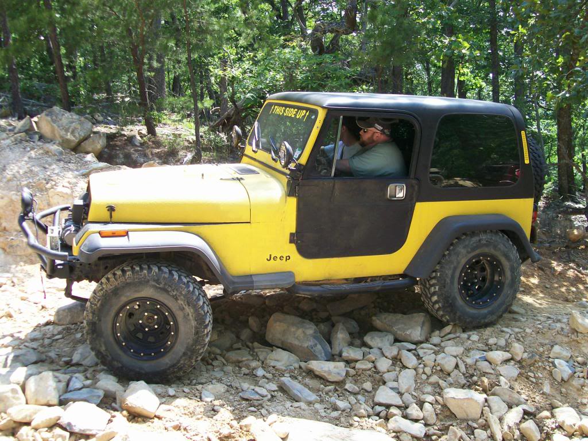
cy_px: 220
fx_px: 612
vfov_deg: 39.7
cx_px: 294
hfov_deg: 51.4
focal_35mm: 36
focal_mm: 6
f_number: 2.7
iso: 80
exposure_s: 1/288
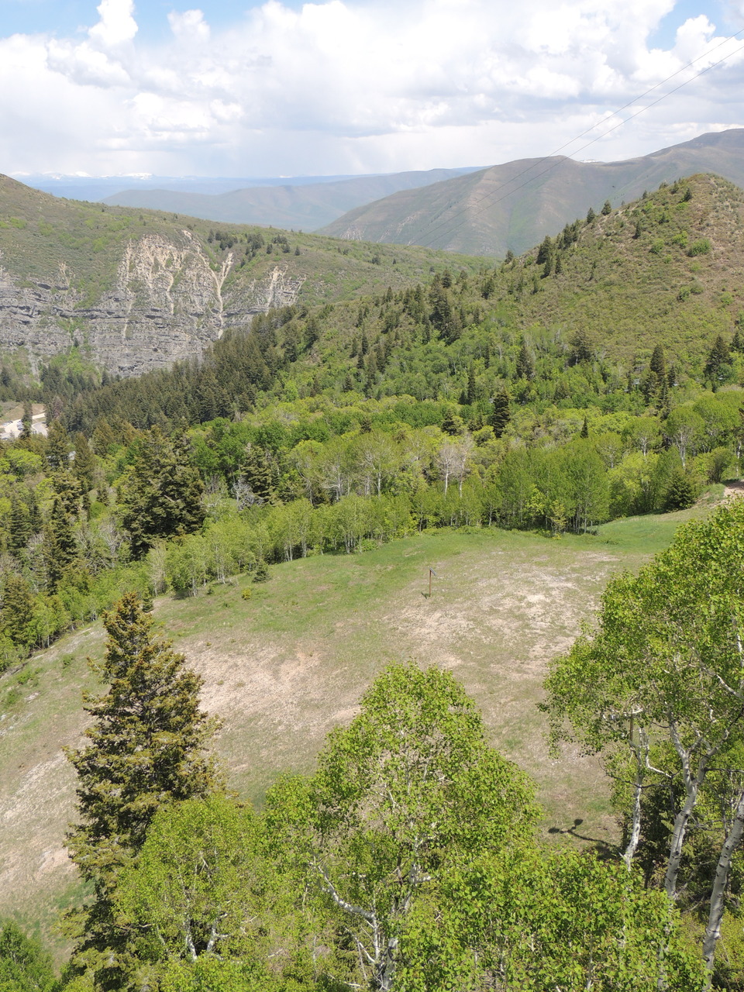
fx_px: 1003
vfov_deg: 52.6
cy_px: 496
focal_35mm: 35
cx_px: 372
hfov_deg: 40.7
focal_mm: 6.2
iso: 100
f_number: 3.3
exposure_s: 1/800
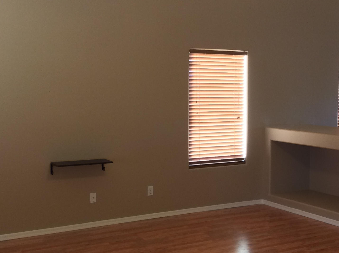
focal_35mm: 60
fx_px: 587
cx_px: 209
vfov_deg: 24.3
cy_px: 141
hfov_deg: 32.1
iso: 64
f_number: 2.4
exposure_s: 1/24
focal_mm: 3.3
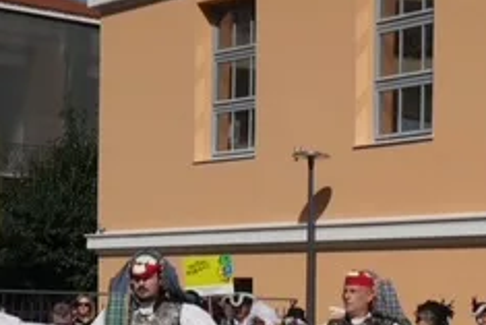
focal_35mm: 106
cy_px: 406
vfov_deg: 12.6
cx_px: 418
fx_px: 1432
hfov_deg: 19.0
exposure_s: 1/250
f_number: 16
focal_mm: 39
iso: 125
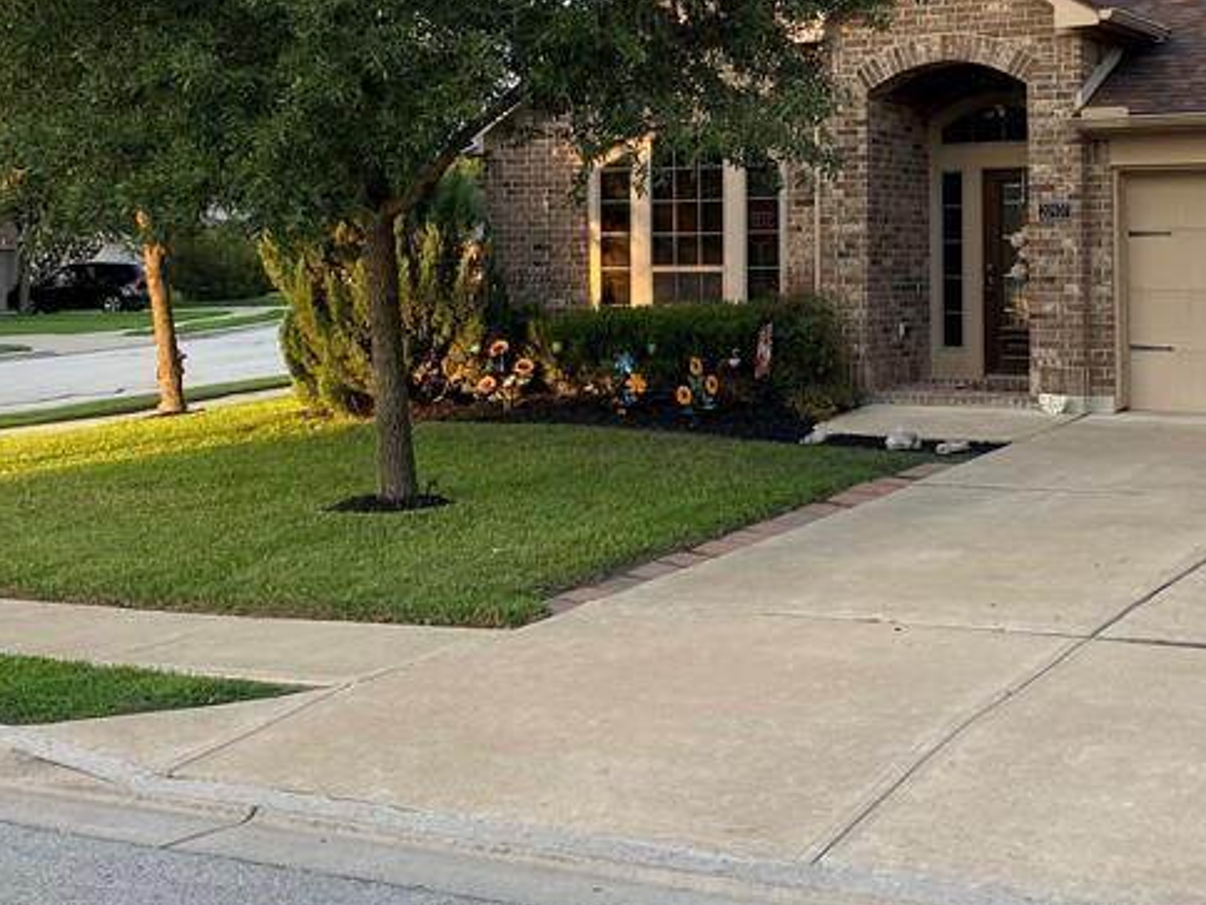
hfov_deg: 34.8
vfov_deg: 26.2
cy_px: 224
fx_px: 1916
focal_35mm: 55
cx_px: 733
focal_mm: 4.25
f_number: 1.8
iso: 32
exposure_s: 1/345
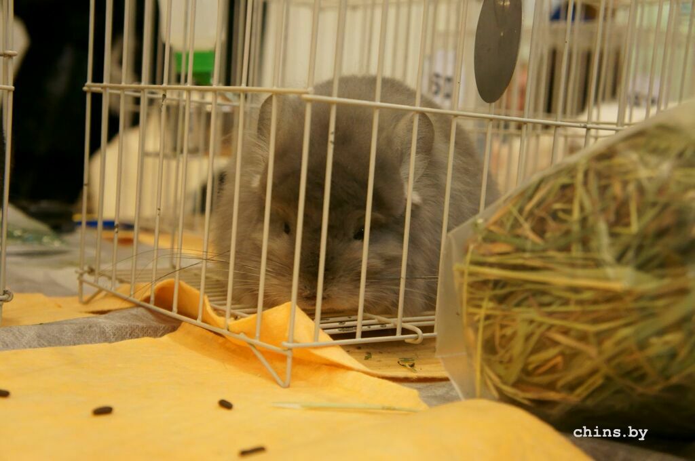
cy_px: 230
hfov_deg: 36.9
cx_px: 348
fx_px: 1041
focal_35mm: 54
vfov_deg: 25.0
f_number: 4.5
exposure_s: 1/40
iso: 1600
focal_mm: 36
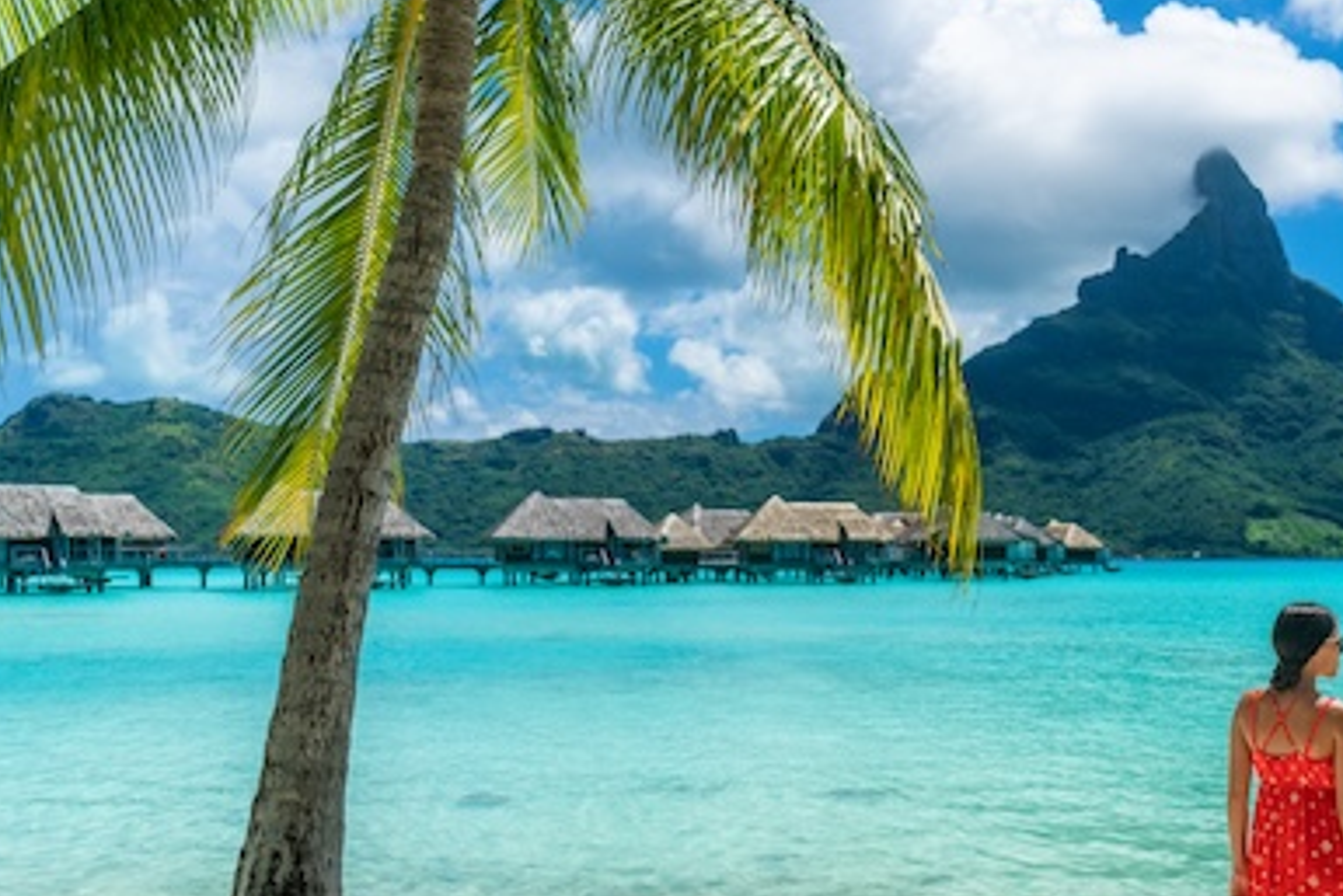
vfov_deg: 26.9
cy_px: 549
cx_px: 903
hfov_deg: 39.1
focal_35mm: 50
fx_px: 1866
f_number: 5.6
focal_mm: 35
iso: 100
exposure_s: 1/500
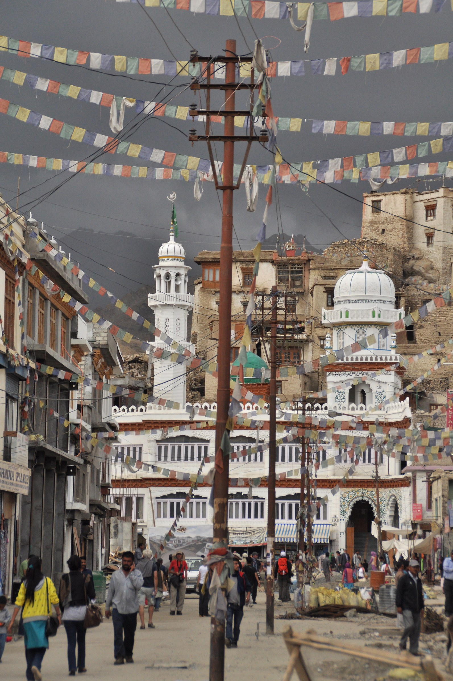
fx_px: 2129
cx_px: 226
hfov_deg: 12.1
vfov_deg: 18.2
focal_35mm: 112
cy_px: 340
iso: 500
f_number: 8
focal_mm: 75
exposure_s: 1/1000
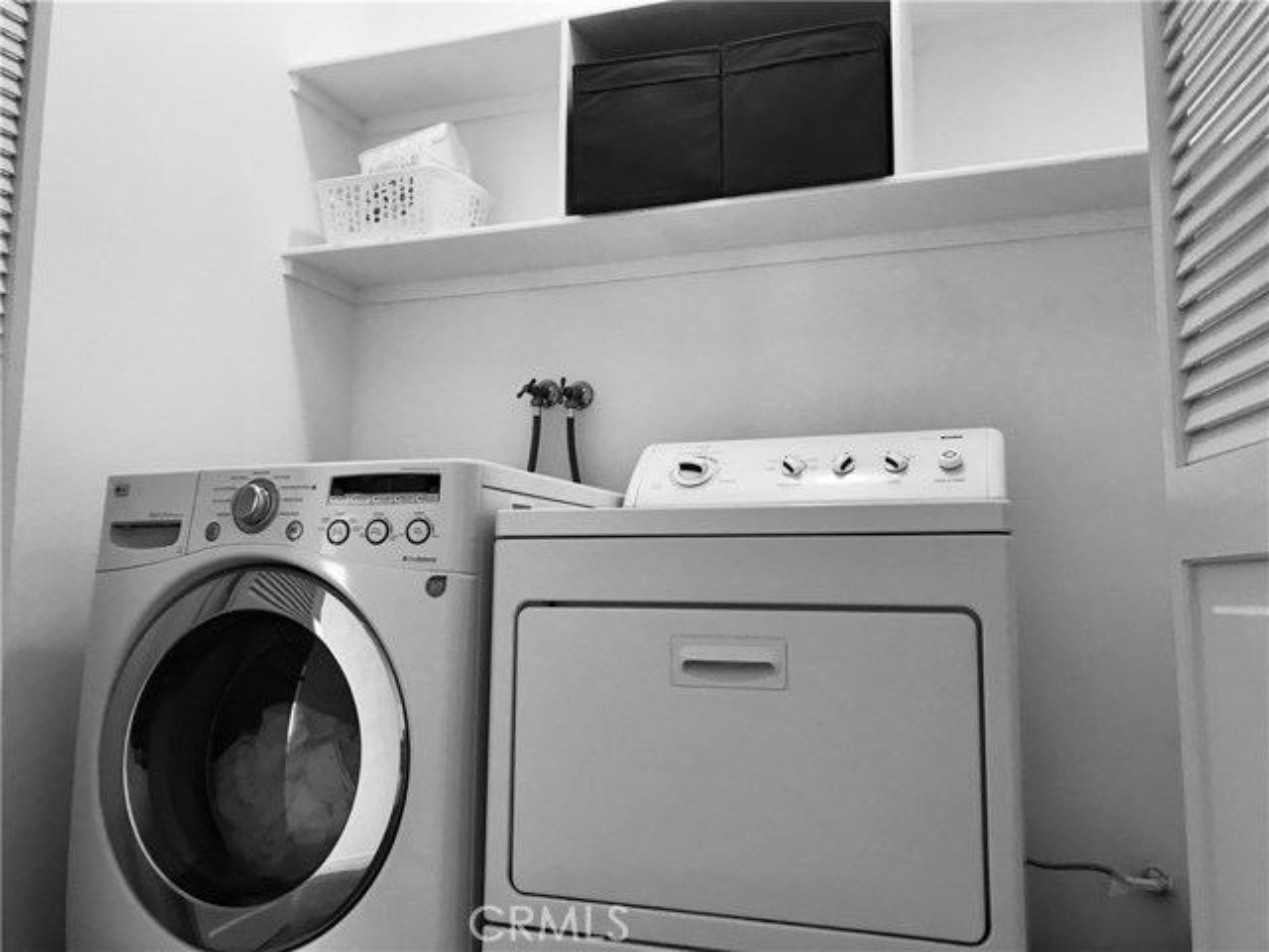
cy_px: 476
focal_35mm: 28
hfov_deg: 63.4
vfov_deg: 49.7
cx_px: 634
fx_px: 1026
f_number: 1.8
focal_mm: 3.99
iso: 40
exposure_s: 1/15
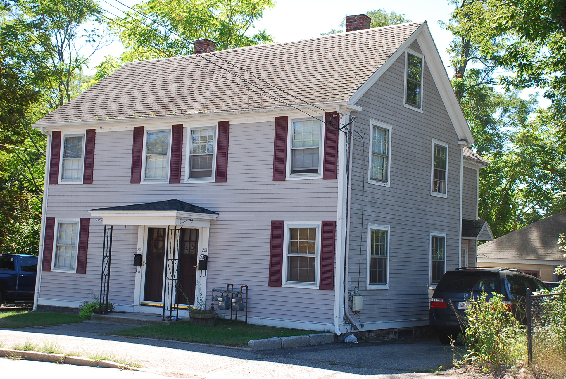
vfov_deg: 25.8
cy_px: 190
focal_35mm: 52
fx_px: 826
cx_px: 283
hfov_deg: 37.8
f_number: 5.6
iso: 100
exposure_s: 1/125
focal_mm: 35
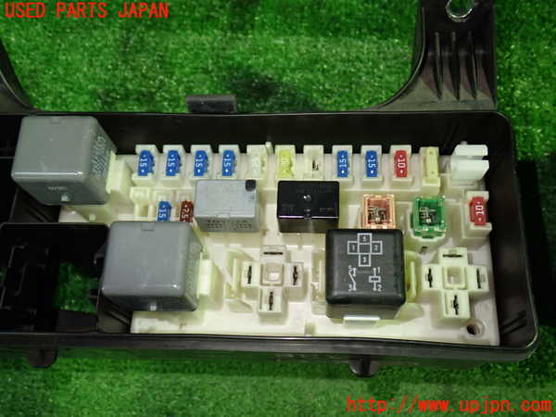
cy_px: 208
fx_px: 578
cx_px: 278
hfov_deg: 51.4
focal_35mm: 36
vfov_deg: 39.7
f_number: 2.5
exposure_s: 1/40
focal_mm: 6.37
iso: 400
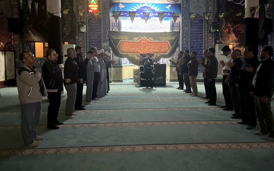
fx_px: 217
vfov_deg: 42.9
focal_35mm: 29
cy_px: 67
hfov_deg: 64.6
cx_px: 144
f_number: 1.6
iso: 2000
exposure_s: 1/14
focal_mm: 5.1
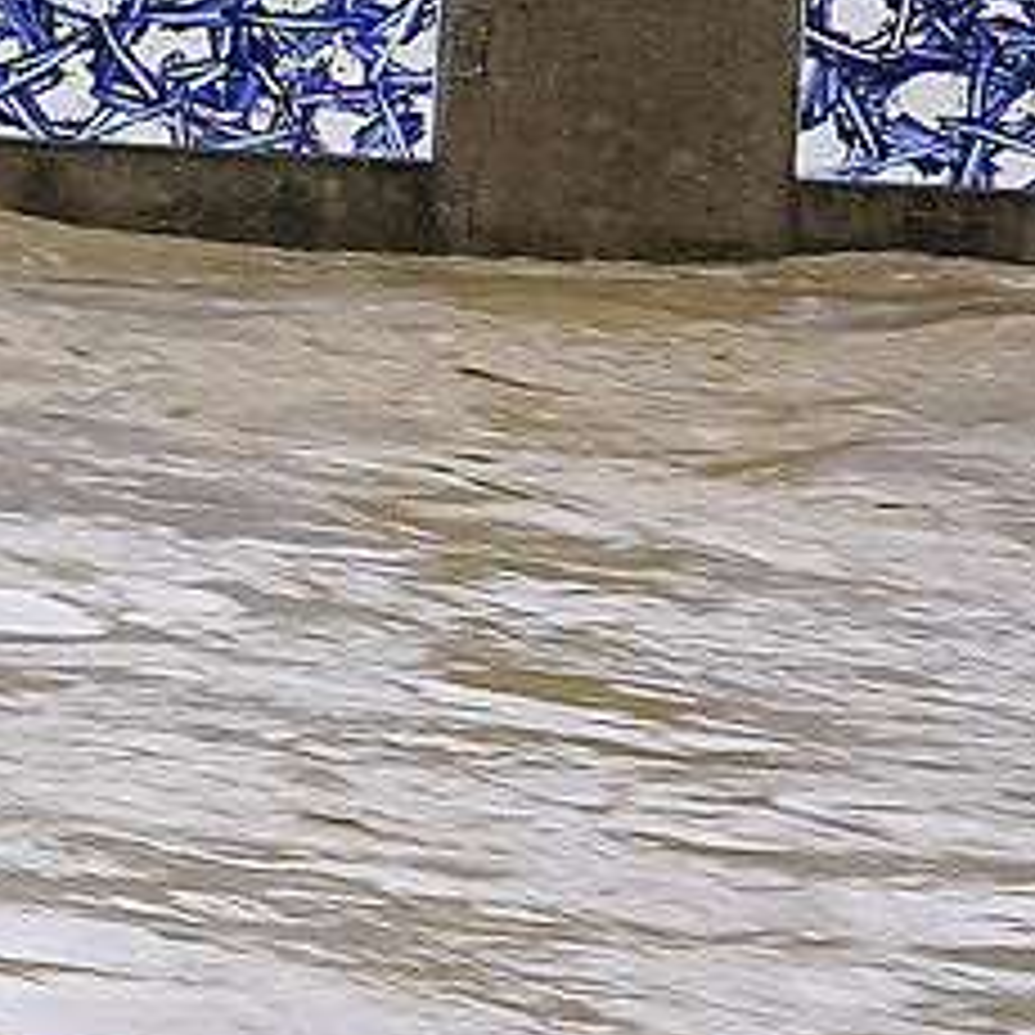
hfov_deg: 7.1
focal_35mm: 151
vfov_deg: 11.4
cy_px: -43
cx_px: -3542
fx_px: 5108
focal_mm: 17
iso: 100
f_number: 8
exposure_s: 1/60
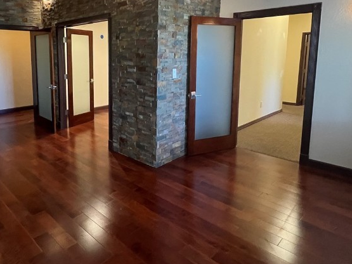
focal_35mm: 24
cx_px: 121
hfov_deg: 69.8
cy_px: 86
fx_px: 244
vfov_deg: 55.5
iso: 640
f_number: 1.8
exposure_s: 1/60
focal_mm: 1.57
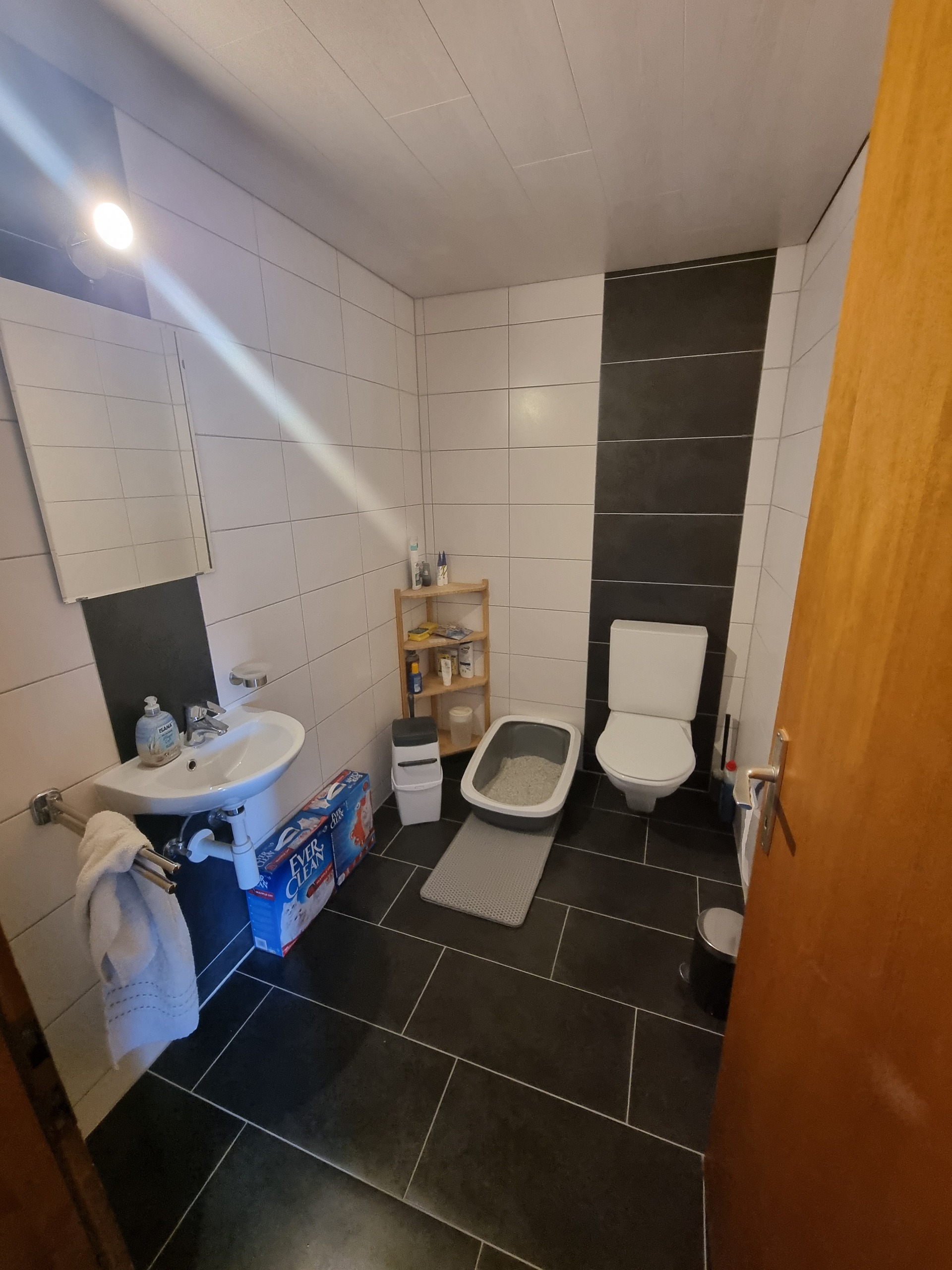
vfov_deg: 106.2
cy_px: 635
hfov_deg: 89.9
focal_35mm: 13
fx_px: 477
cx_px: 476
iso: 640
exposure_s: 1/33
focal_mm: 2.2
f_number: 2.2
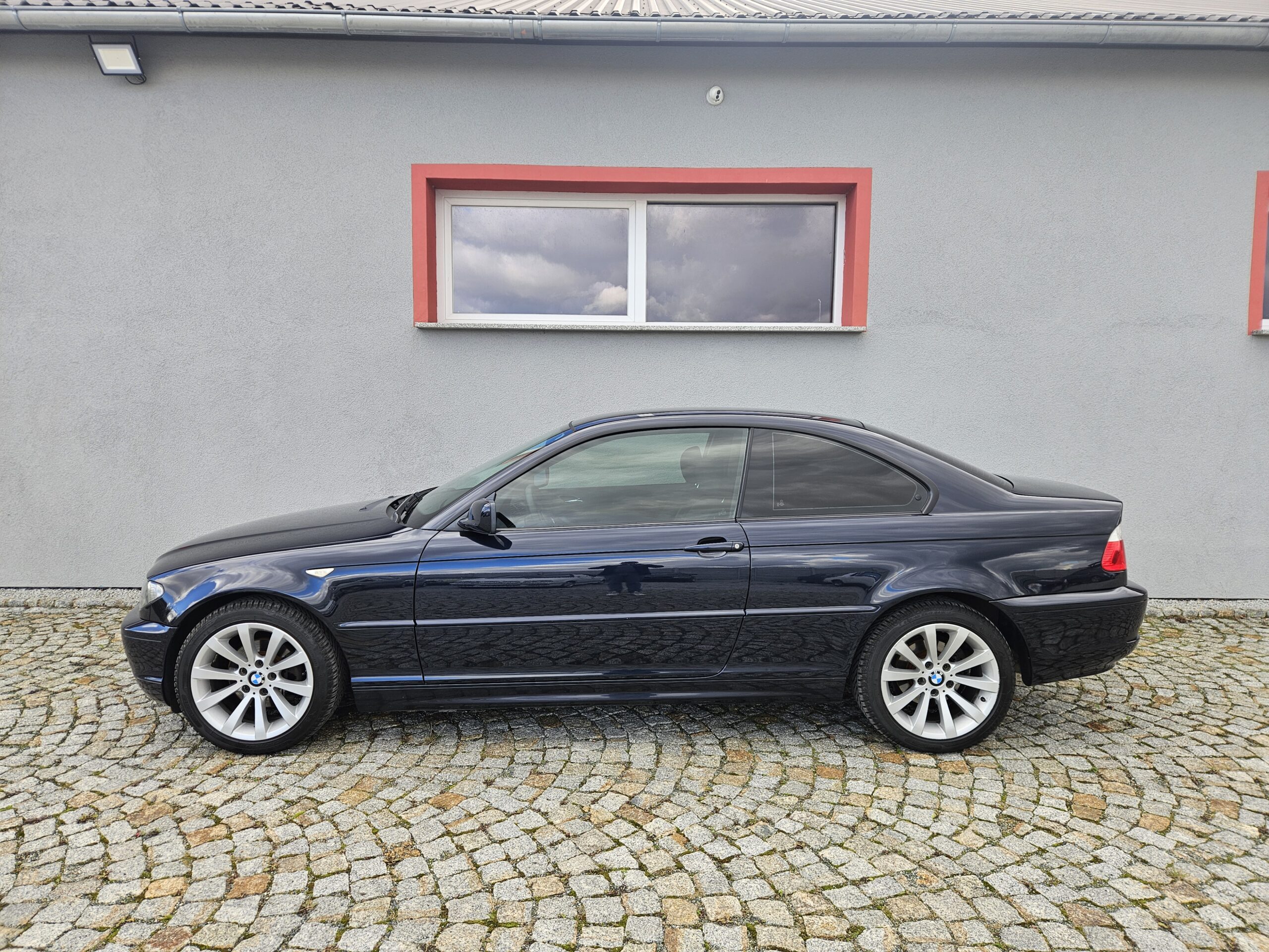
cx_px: 634
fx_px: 843
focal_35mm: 23
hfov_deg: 73.9
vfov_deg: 58.9
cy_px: 476
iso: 25
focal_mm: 5.4
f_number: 1.8
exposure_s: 1/223
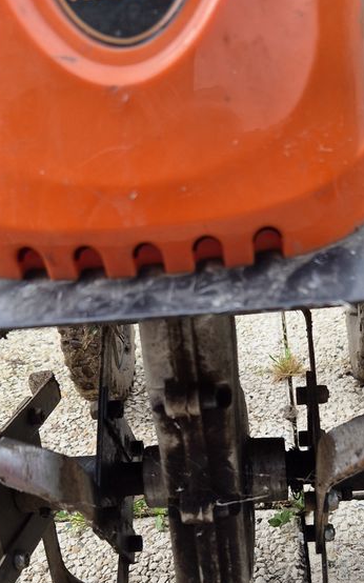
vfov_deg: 44.2
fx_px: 699
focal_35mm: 44
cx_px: 260
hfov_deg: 28.9
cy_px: 415
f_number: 1.8
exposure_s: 1/311
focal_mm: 5.4
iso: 25
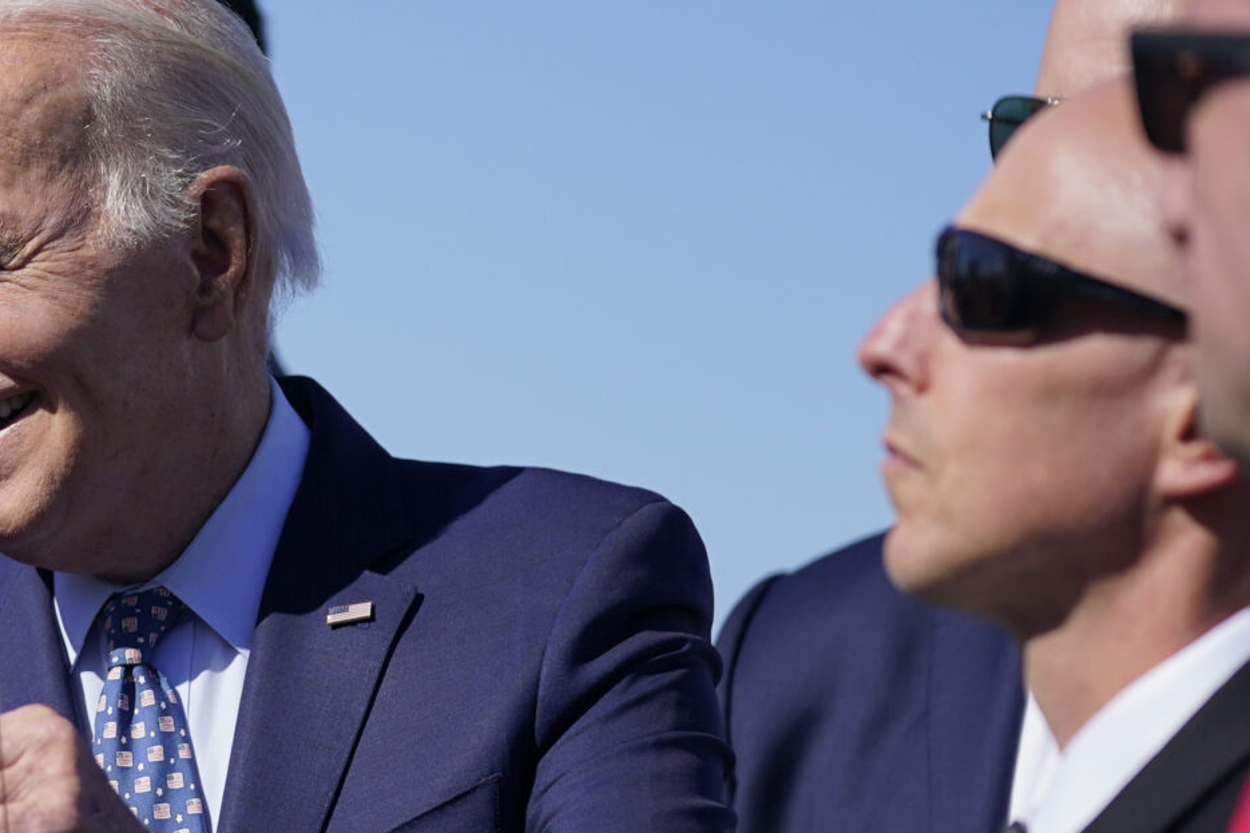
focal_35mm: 293
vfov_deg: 4.7
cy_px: 570
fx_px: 10171
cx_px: -293
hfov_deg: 7.0
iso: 200
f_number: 2.8
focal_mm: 107
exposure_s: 1/6400
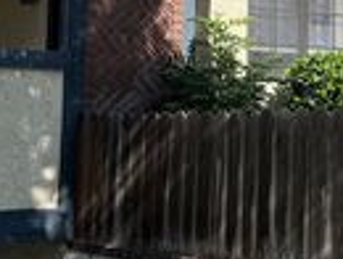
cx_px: 269
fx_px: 993
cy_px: 4
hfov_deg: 19.4
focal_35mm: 100
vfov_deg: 14.6
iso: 50
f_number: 1.5
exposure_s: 1/3571
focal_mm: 5.7
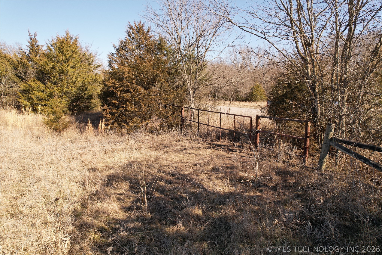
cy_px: 128
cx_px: 191
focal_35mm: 22
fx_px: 233
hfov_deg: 78.6
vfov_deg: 57.2
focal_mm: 8.38
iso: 130
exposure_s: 1/1000
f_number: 2.8
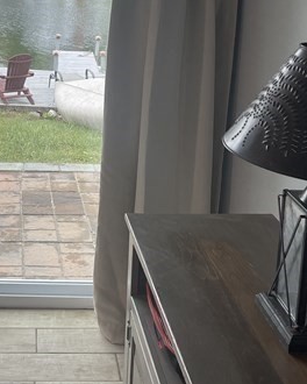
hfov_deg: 25.1
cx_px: 37
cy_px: 65
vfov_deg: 31.0
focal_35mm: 59
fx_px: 670
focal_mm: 5.1
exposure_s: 1/120
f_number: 1.6
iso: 80
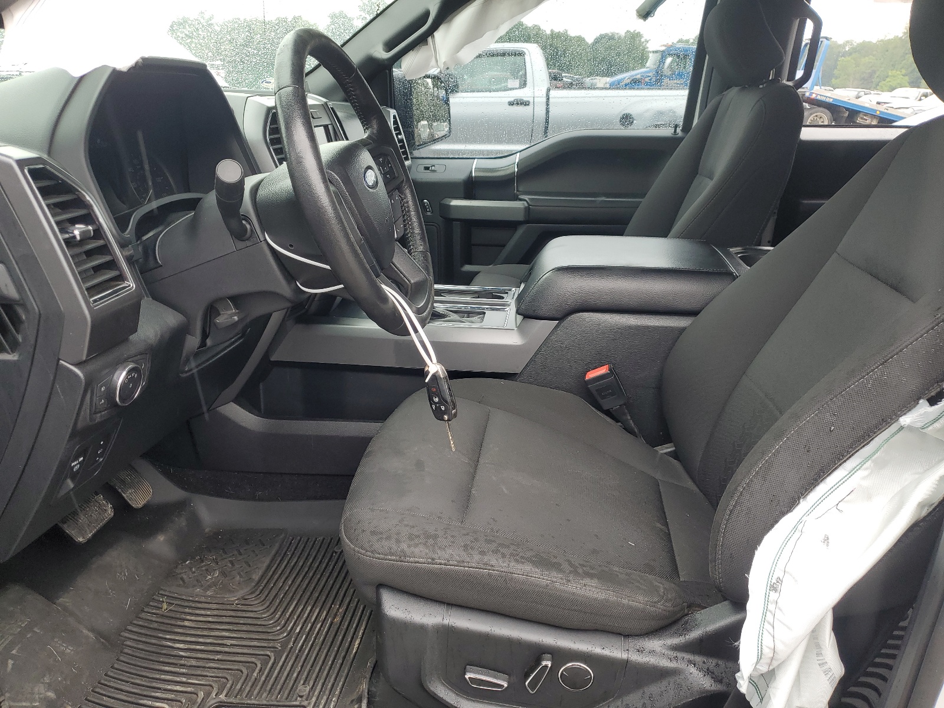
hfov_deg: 67.3
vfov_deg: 53.1
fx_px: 709
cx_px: 472
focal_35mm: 26
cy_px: 354
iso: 50
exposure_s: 1/120
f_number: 1.5
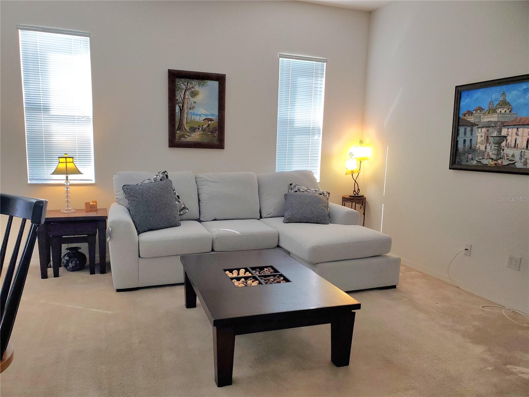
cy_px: 198
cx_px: 264
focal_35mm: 26
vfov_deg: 53.1
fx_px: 397
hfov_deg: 67.3
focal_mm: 4.3
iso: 64
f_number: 2.4
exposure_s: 1/60.2
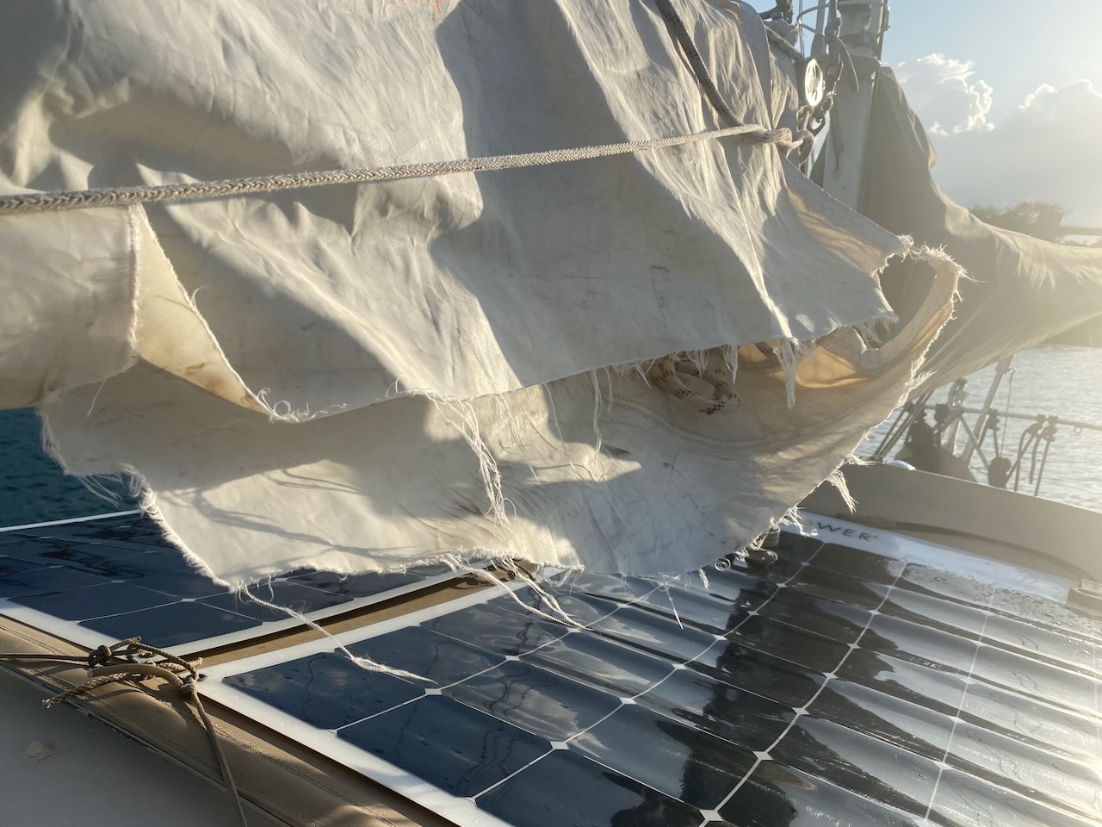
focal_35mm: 26
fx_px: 828
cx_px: 551
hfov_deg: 67.3
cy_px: 414
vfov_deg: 53.1
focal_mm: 4.25
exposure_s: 1/2463
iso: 32
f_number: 1.8
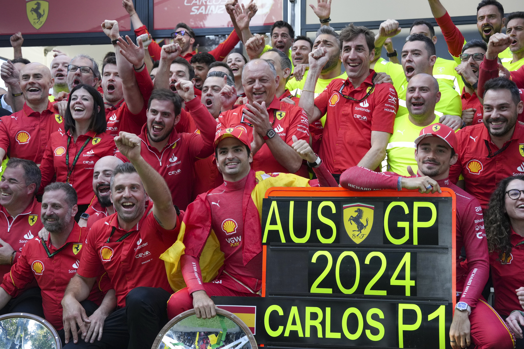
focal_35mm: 70
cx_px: 262
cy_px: 174
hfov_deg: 28.8
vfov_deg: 19.5
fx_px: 1019
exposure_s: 1/250
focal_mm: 70
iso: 2000
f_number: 6.3
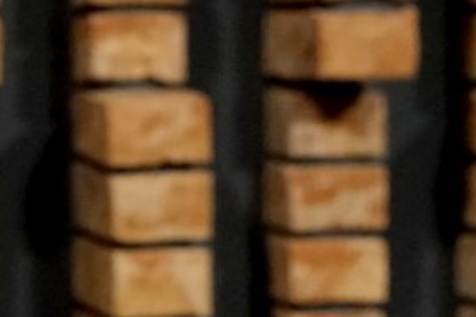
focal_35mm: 185
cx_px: -354
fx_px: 2446
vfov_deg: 7.4
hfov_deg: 10.5
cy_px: 281
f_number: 4
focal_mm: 34
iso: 3200
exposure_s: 1/160
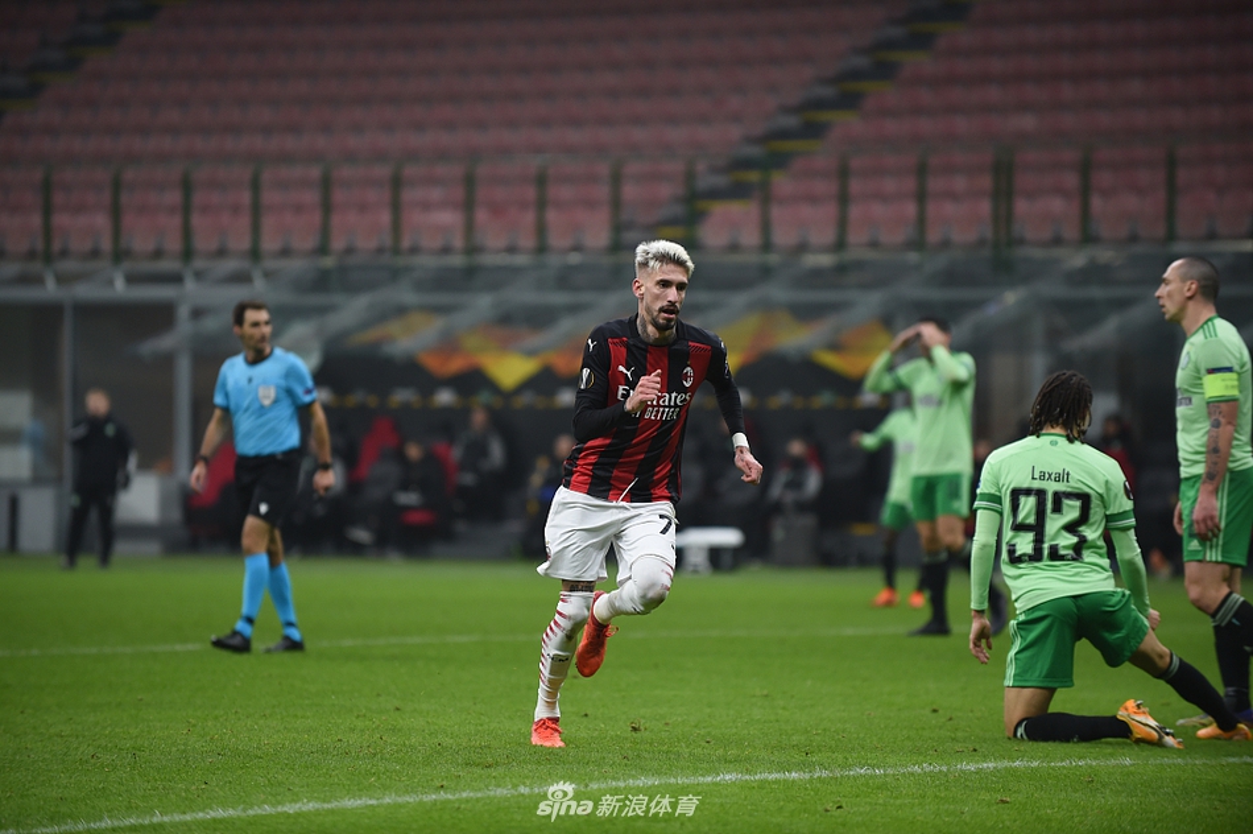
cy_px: 417
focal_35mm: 200
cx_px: 626
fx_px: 6956
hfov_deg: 10.3
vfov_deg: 6.9
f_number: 2.8
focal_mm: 200
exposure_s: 1/1000
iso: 1000
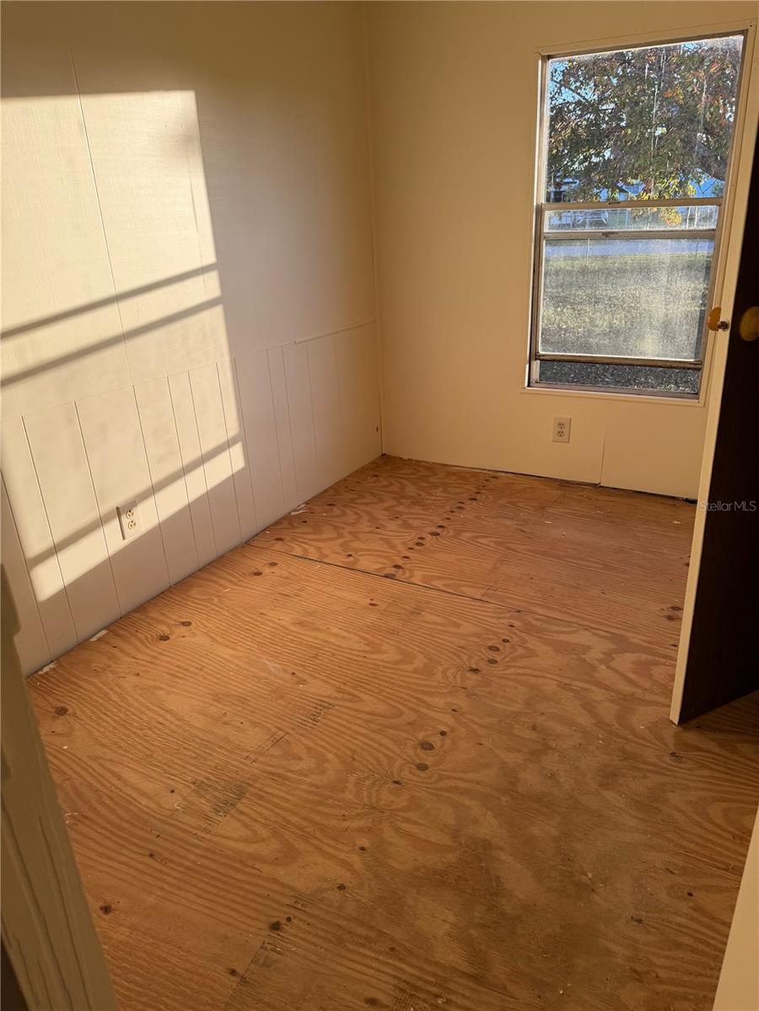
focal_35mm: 24
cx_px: 380
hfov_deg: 56.8
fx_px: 702
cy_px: 506
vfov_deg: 71.6
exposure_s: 1/476
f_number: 1.78
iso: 80
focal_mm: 6.76
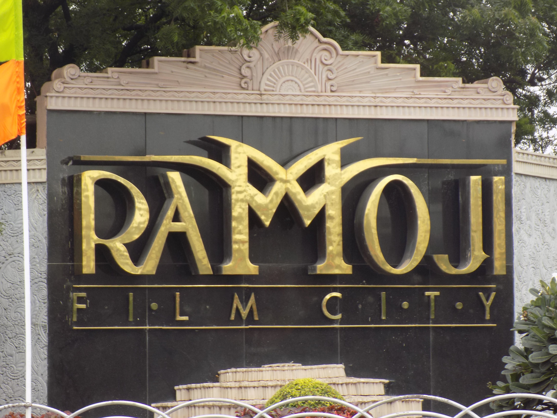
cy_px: 209
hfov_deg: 12.8
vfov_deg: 9.6
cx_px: 278
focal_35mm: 154
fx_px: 2478
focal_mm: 27.3
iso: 80
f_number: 5.2
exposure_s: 1/100
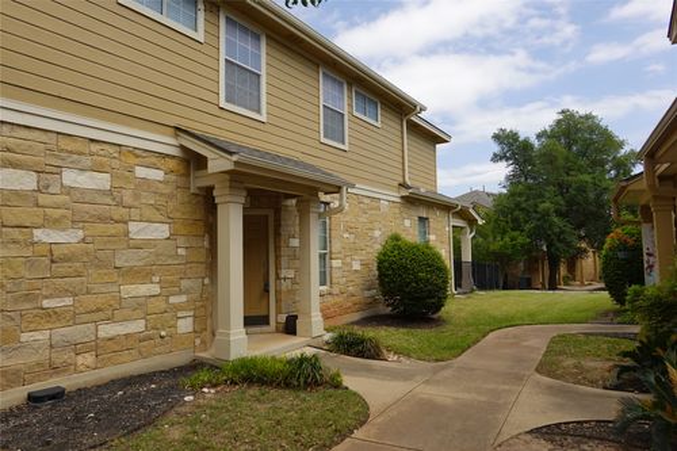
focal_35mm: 24
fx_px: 451
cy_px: 226
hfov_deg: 73.8
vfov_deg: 53.1
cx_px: 338
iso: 100
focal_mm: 9
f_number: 4
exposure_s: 1/800
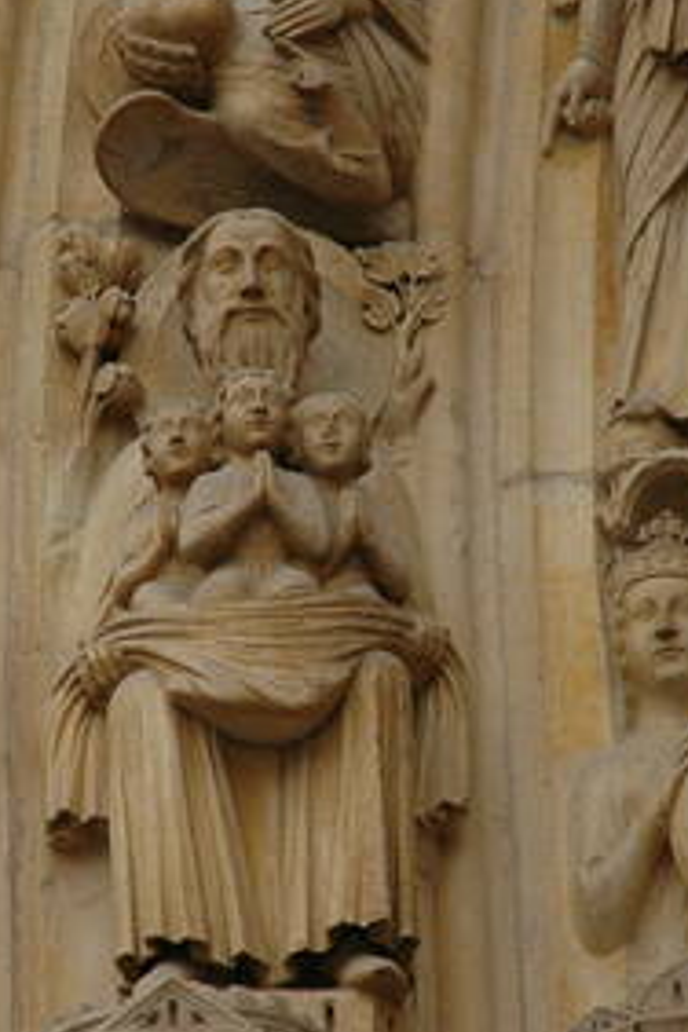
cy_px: 426
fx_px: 7051
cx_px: 260
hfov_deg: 5.6
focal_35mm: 246
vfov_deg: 8.4
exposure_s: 1/60
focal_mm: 70
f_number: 4.5
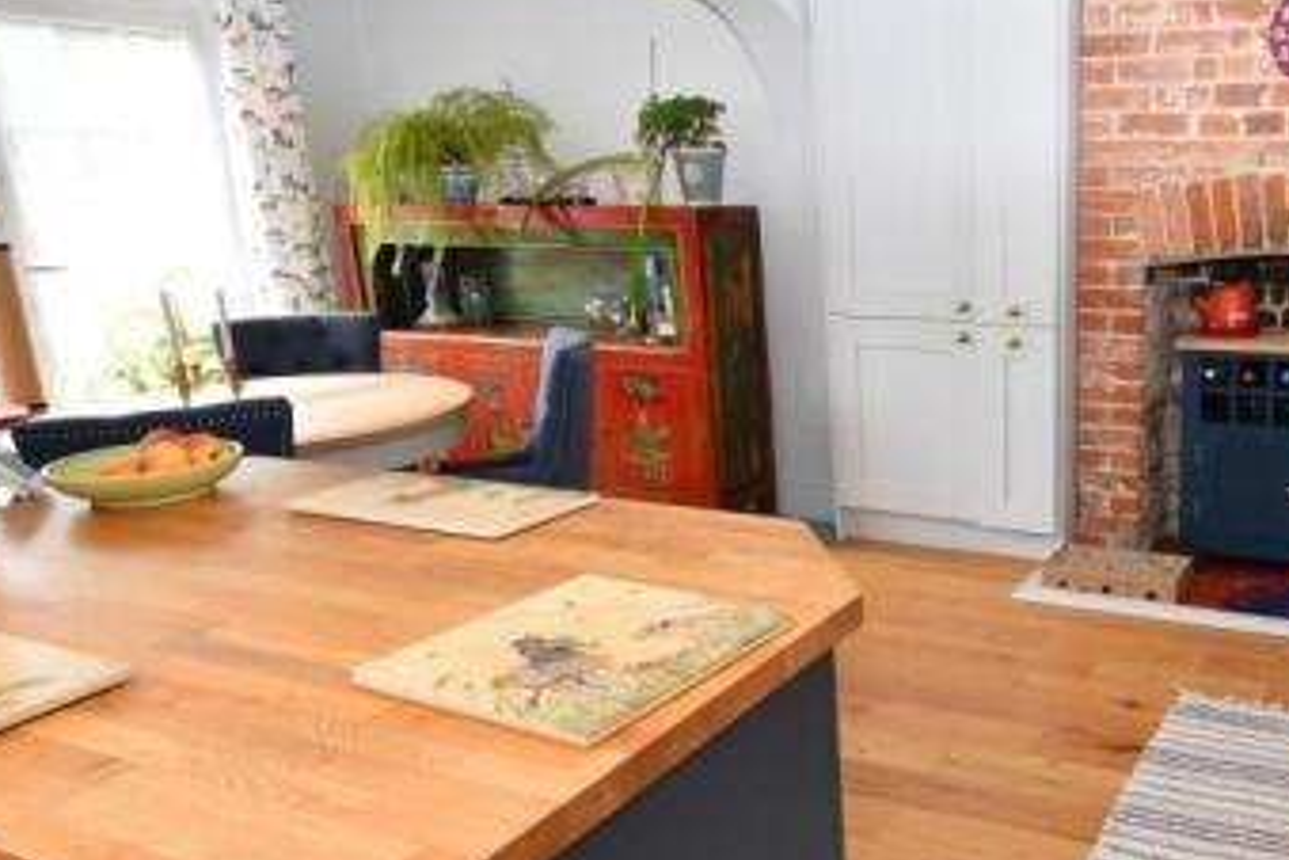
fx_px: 1038
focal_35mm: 29
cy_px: 489
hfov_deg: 59.2
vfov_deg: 44.9
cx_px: 1011
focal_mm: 10
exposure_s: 1/60
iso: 900
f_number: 4.5
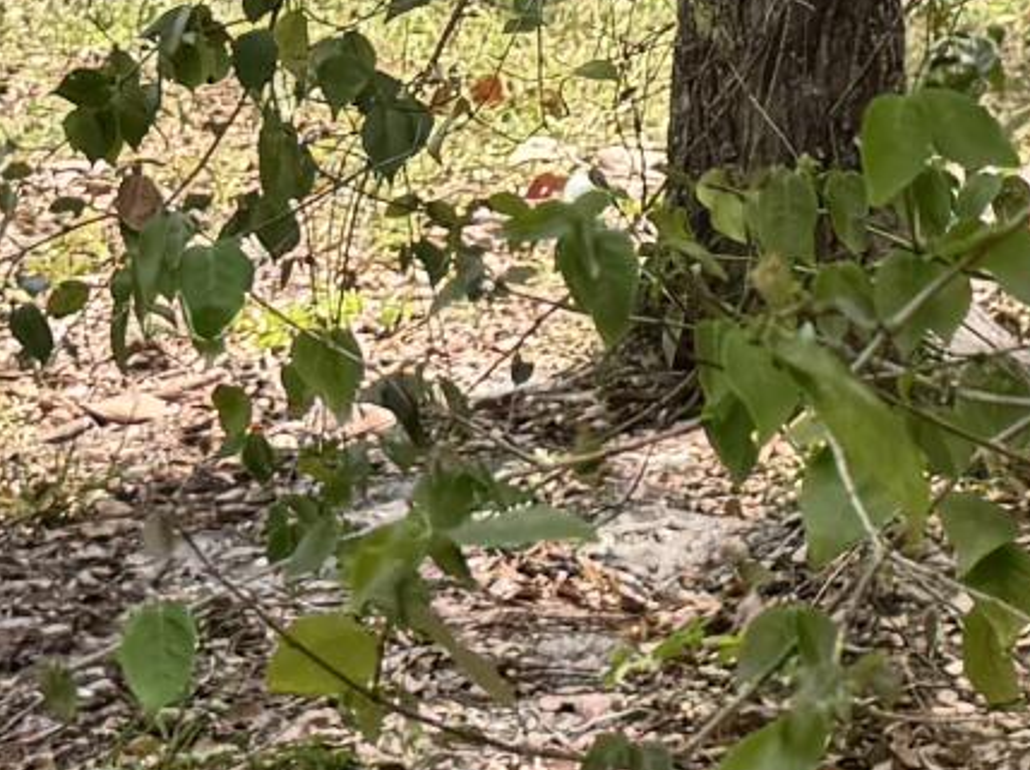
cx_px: 519
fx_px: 4995
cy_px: -369
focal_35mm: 168
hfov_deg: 11.8
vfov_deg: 8.6
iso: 80
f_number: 1.78
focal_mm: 6.76
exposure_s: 1/1193
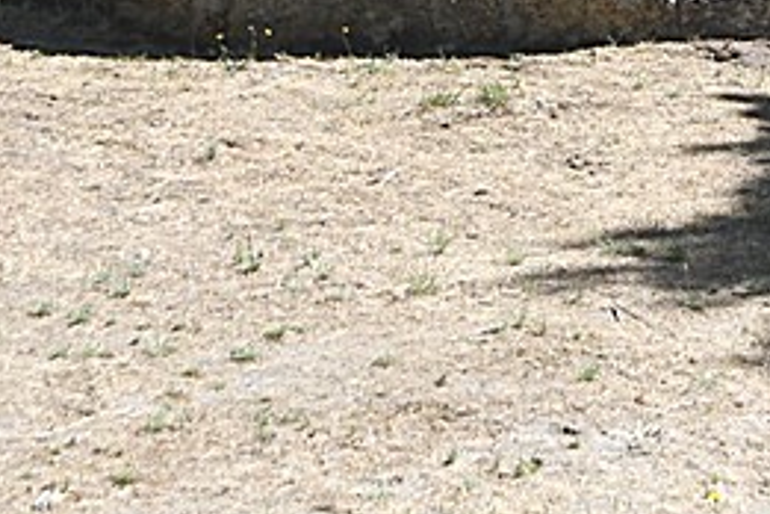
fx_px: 2652
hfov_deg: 16.5
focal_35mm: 124
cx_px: 496
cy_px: -470
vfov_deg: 10.3
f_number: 7.1
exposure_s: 1/250
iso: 100
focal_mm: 20
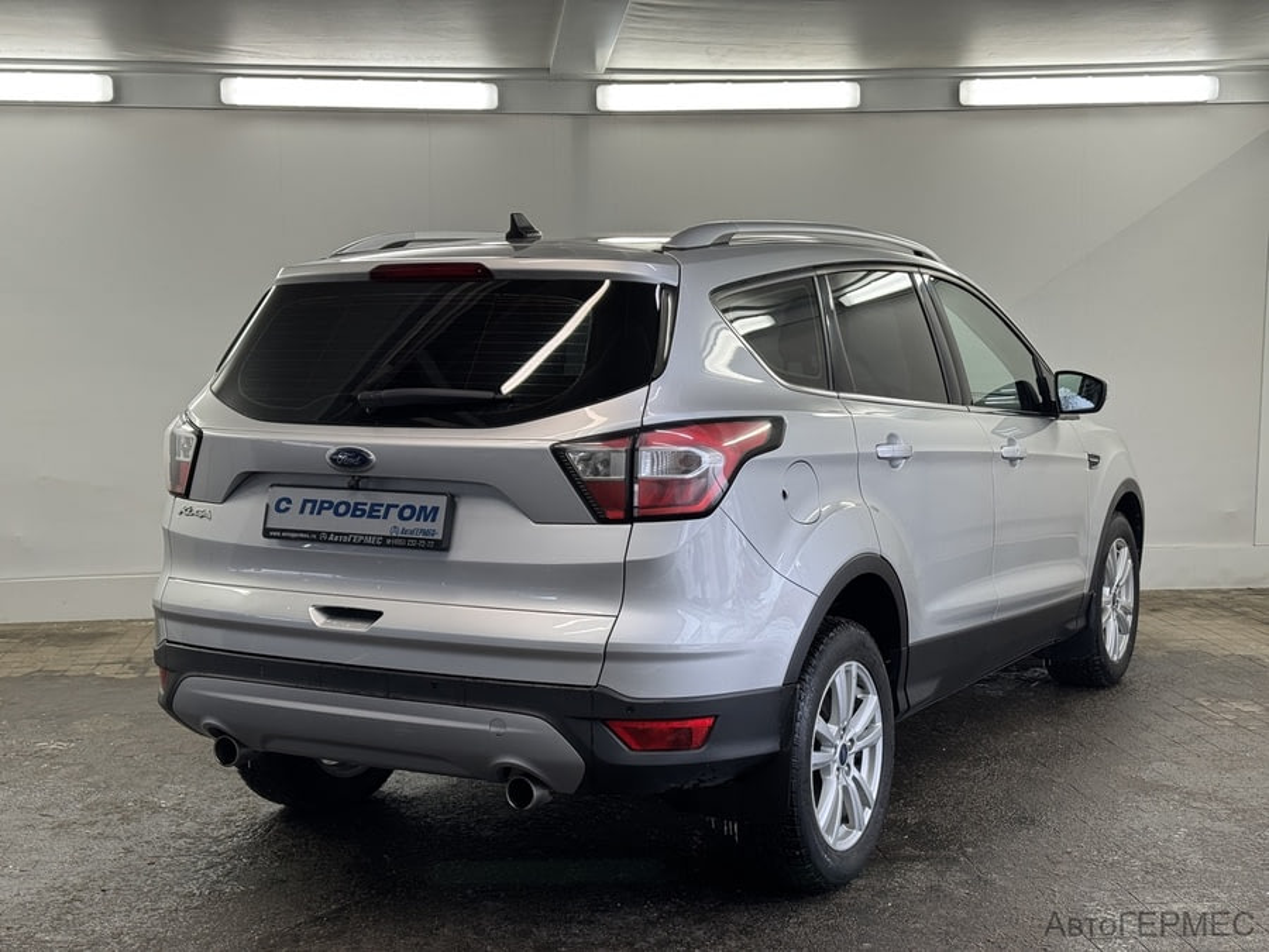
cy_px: 476
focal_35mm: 48
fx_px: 1760
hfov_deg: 39.7
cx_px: 634
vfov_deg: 30.3
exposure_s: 1/121
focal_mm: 6.76
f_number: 1.78
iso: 50
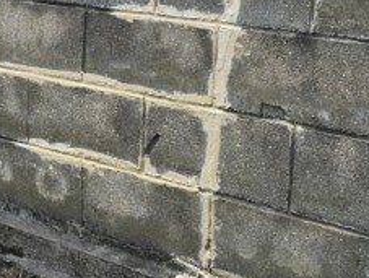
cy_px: 94
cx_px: -93
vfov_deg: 14.5
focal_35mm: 102
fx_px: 1089
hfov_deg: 18.1
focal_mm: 4.15
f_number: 2.2
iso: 25
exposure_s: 1/130
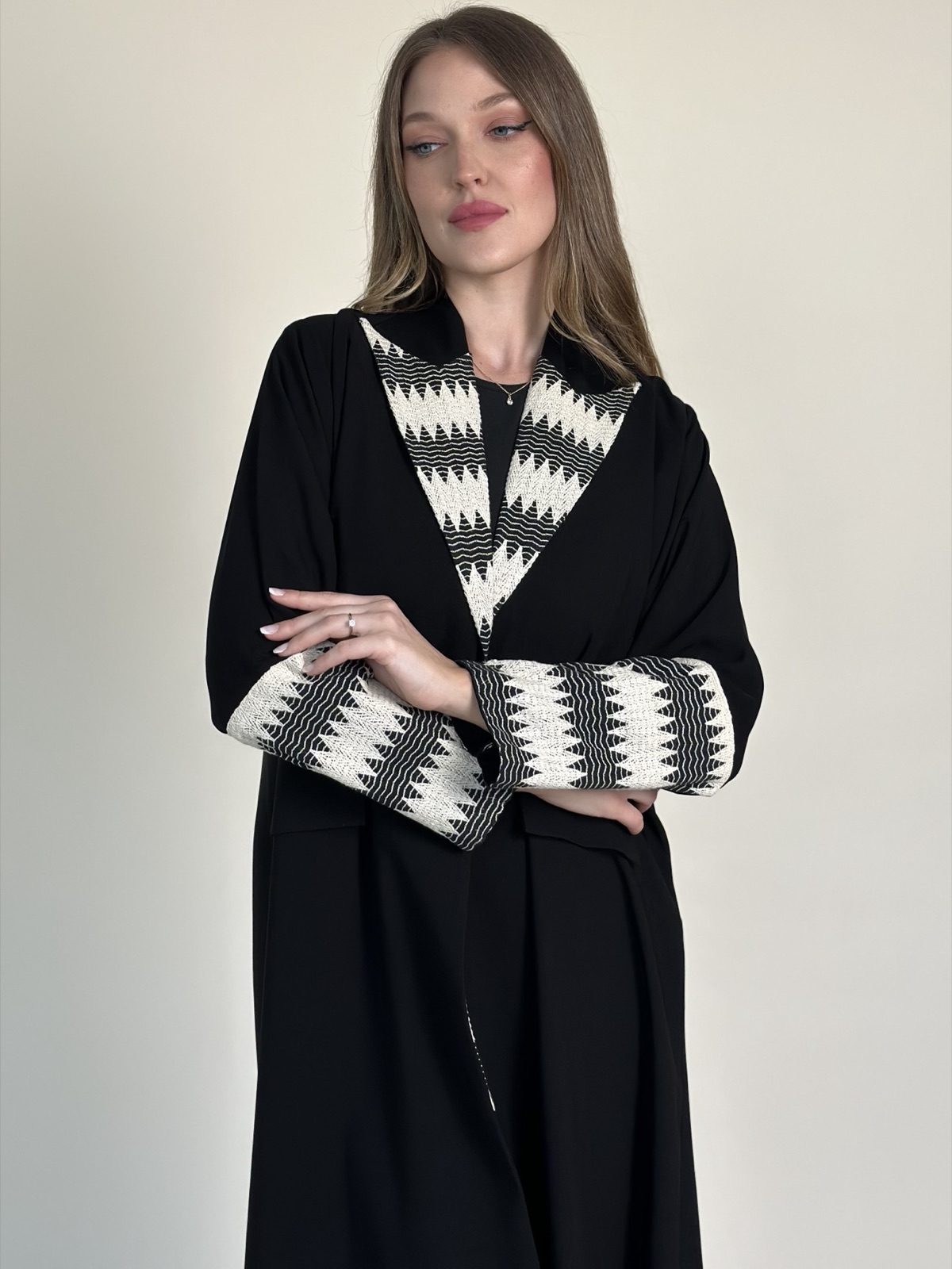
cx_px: 476
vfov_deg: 39.7
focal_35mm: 48
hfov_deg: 30.3
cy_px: 634
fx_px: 1760
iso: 80
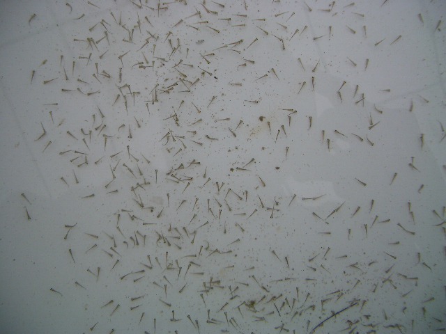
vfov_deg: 40.7
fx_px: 451
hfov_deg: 52.6
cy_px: 167
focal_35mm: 35
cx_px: 223
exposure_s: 1/800
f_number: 2.6
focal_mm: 5.8
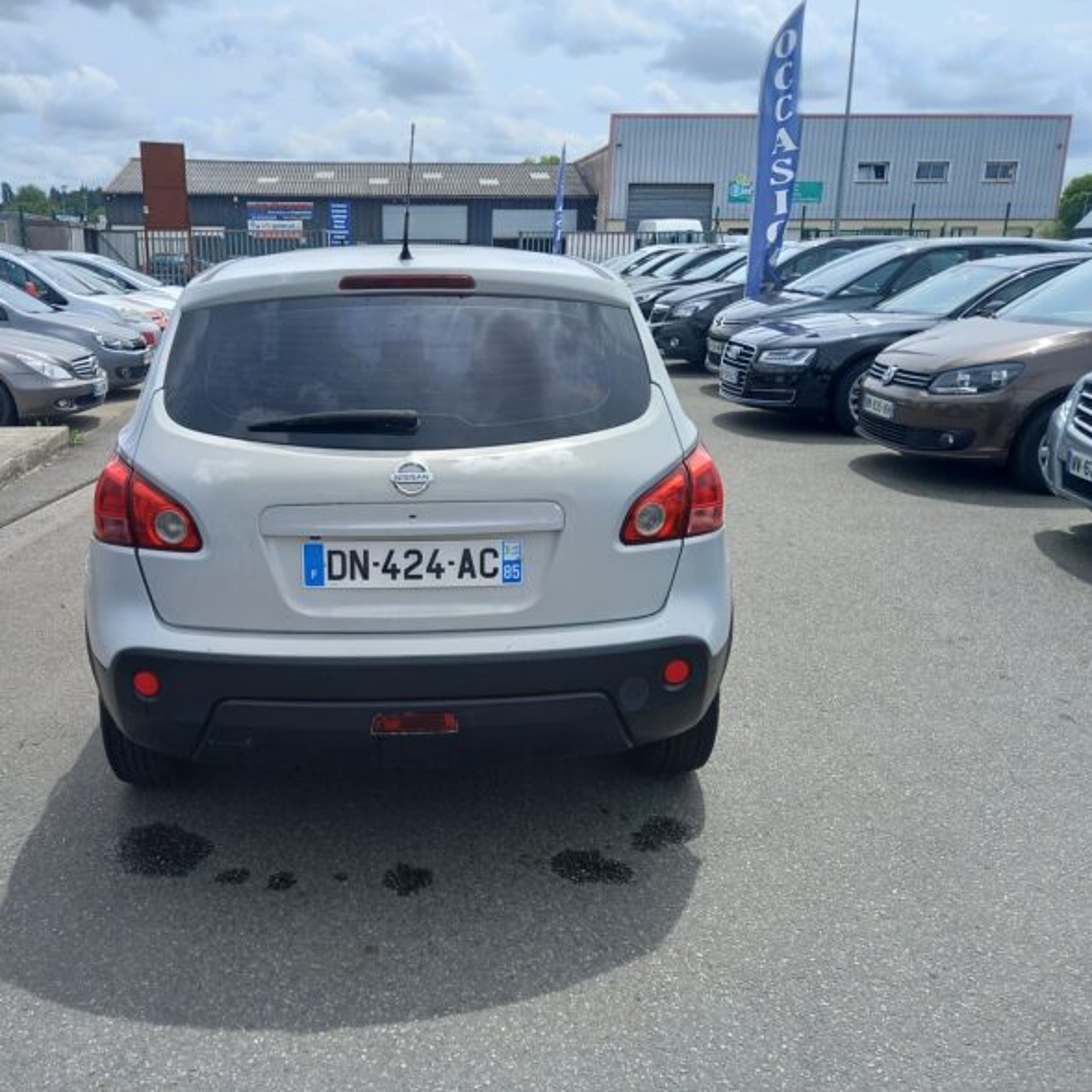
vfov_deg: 54.0
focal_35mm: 30
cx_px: 415
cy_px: 540
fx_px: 1071
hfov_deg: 53.5
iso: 25
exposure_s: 1/568
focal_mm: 4.6
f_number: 2
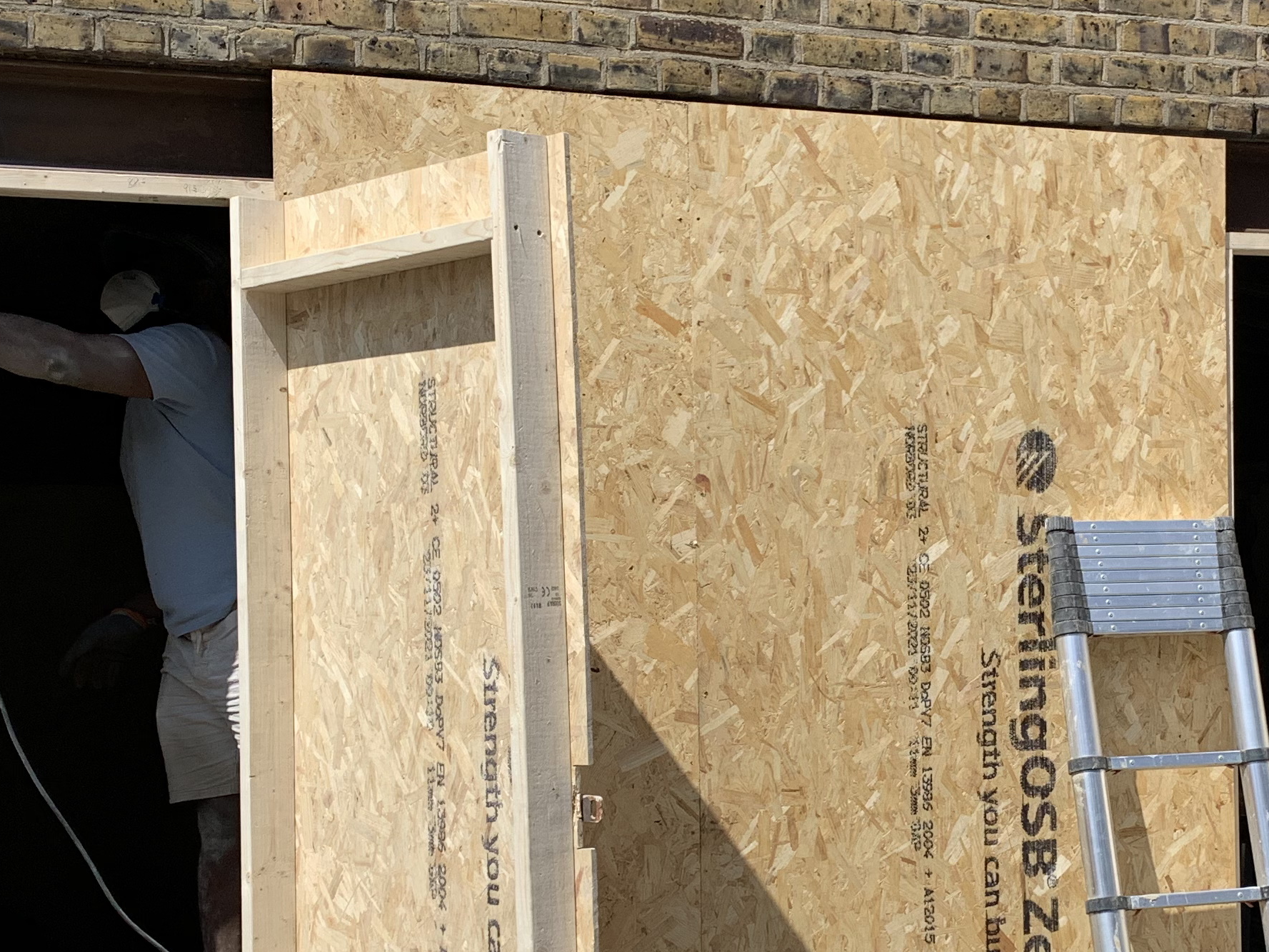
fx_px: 2163
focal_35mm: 59
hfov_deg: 32.2
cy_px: 611
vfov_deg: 24.7
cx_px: 915
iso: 25
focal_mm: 4.25
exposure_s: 1/2611
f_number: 1.8
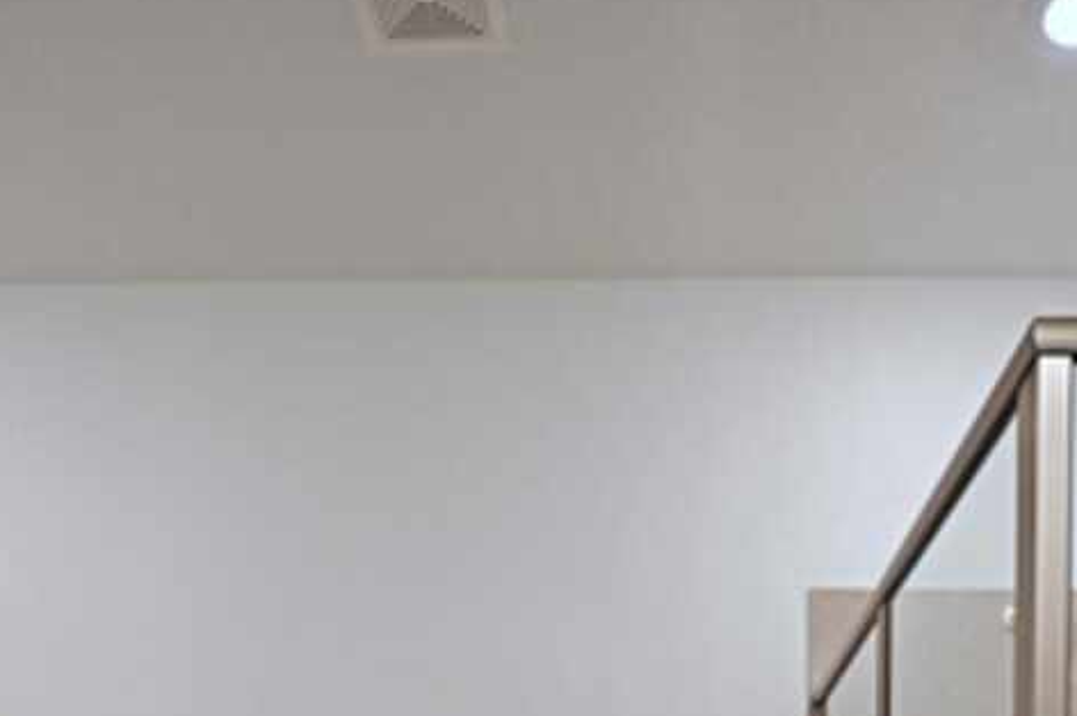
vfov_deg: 28.2
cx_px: 648
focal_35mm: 38
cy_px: 955
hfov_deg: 50.4
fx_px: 1136
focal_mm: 14
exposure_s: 1/160
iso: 400
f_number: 2.8
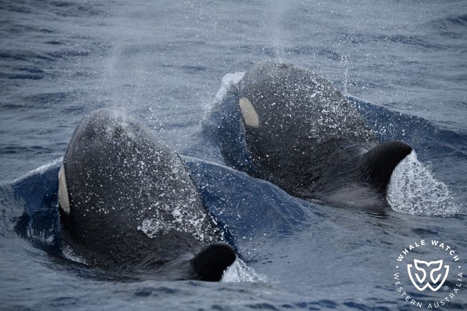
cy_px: 156
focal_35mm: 320
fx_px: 4150
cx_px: 234
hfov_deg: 6.4
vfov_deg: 4.3
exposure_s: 1/8000
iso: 1100
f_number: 5.6
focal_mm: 320
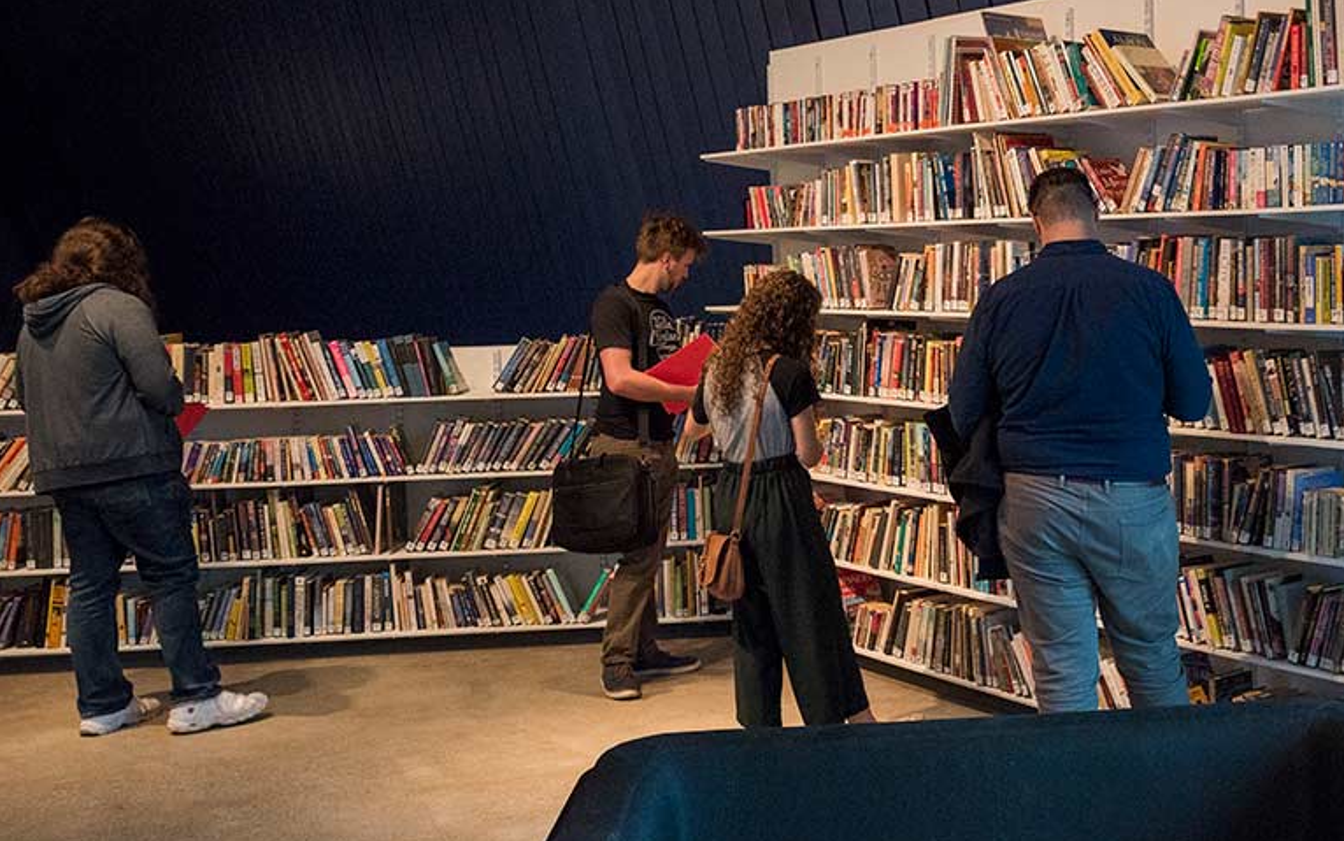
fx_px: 1209
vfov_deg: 38.3
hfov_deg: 58.1
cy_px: 447
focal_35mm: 33
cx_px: 676
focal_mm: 32
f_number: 6.3
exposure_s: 1/125
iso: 800
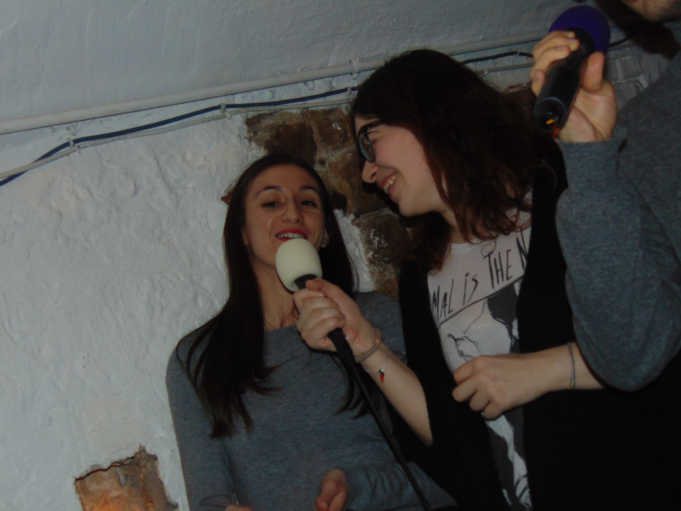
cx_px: 340
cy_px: 256
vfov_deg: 24.4
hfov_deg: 32.2
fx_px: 1180
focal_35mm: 60
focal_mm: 10.8
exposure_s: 1/60
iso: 400
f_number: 3.6
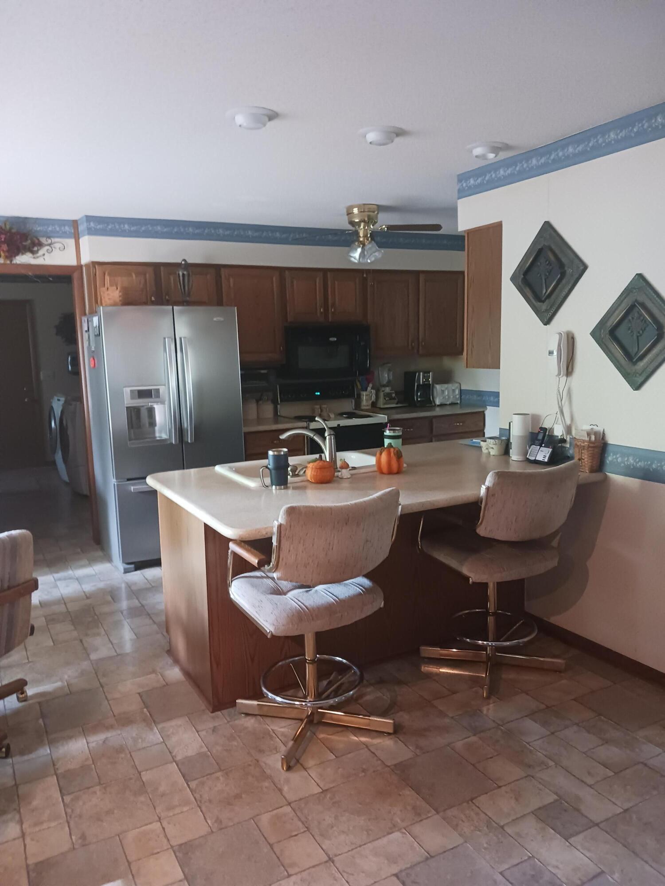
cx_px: 332
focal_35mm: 27
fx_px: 692
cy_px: 443
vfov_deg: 65.3
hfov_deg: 51.4
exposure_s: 1/15
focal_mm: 4
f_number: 1.8
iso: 1000
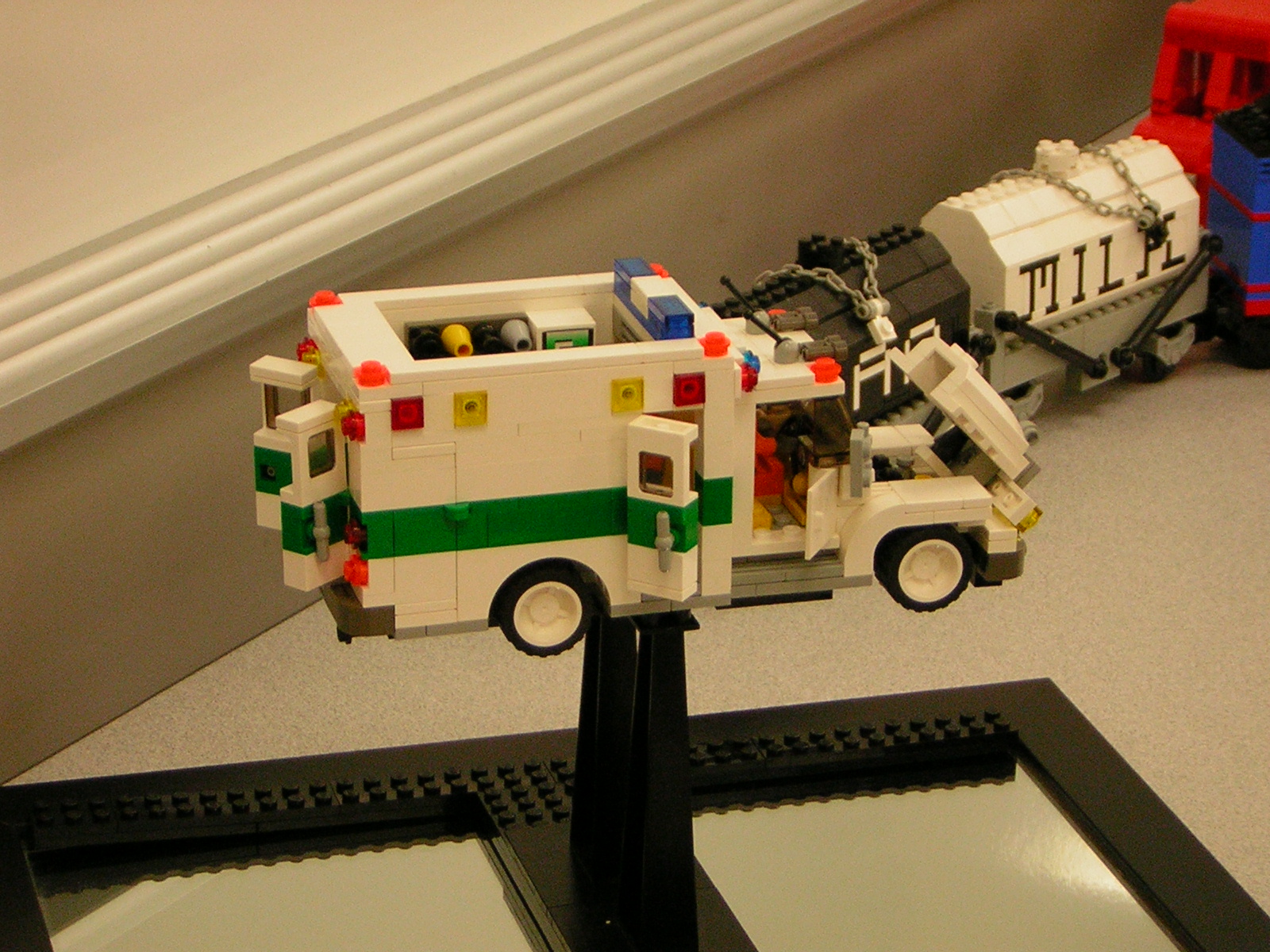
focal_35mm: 108
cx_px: 635
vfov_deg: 13.7
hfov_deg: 18.2
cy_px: 476
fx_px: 3962
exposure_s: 1/5.5
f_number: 4.7
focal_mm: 14.1
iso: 108
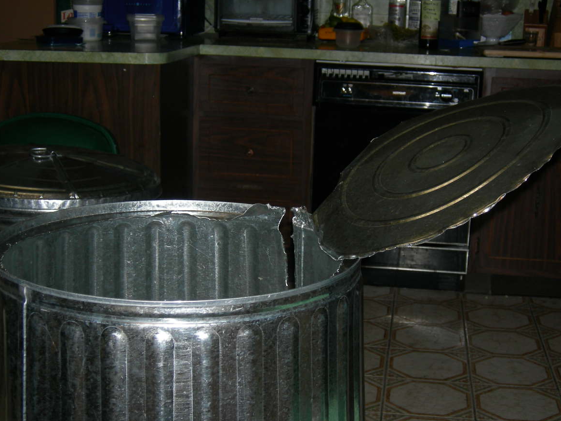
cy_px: 219
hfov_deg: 34.9
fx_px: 891
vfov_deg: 26.6
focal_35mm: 55
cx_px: 298
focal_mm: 10.4
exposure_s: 1/60.1
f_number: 3.1
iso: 64
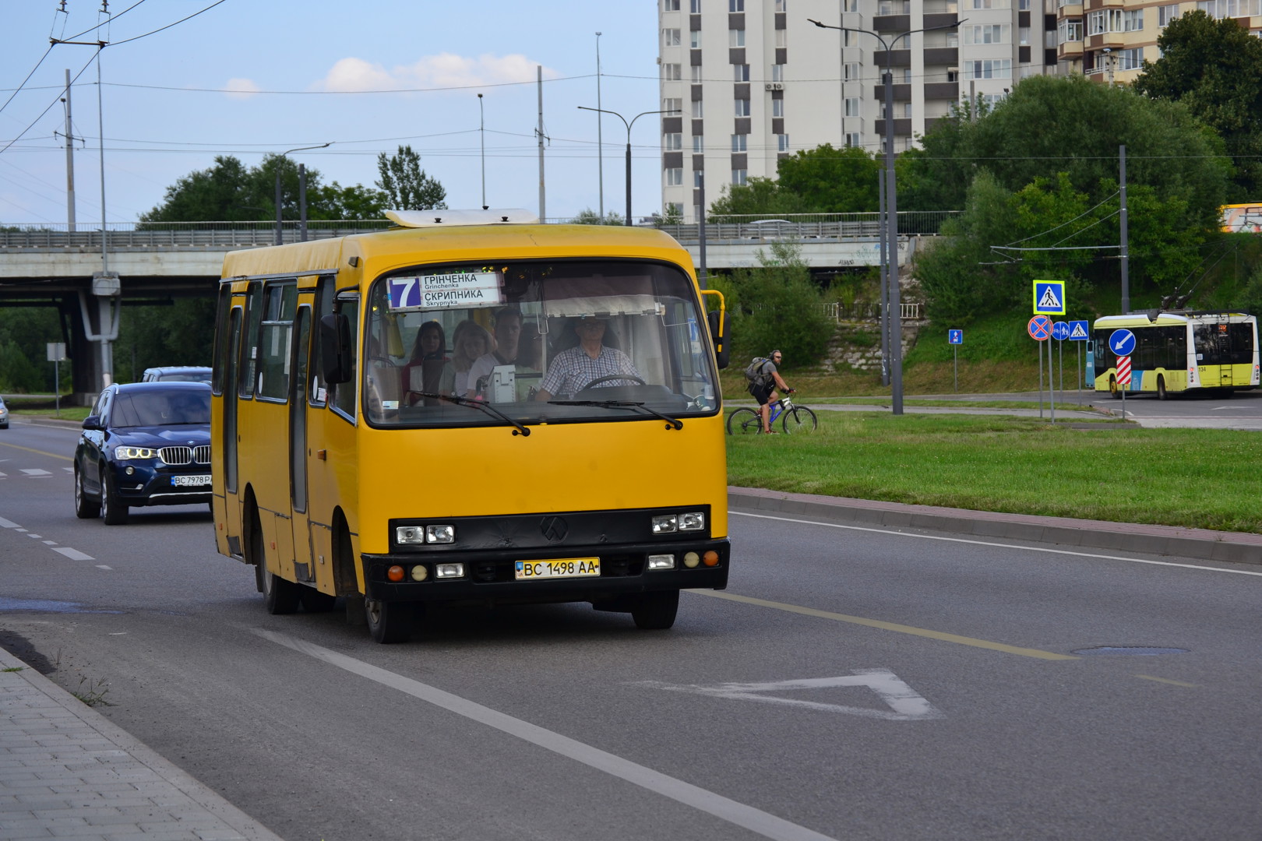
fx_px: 4206
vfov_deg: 11.4
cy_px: 420
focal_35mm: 120
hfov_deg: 17.1
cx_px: 631
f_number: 5.6
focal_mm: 80
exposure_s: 1/320
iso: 100
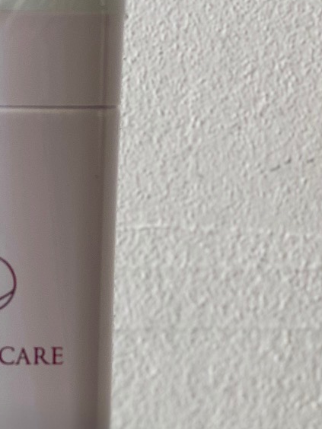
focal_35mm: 186
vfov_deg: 10.3
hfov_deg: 7.9
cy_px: 612
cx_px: -15
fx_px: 2307
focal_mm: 6
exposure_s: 1/120
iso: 20
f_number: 2
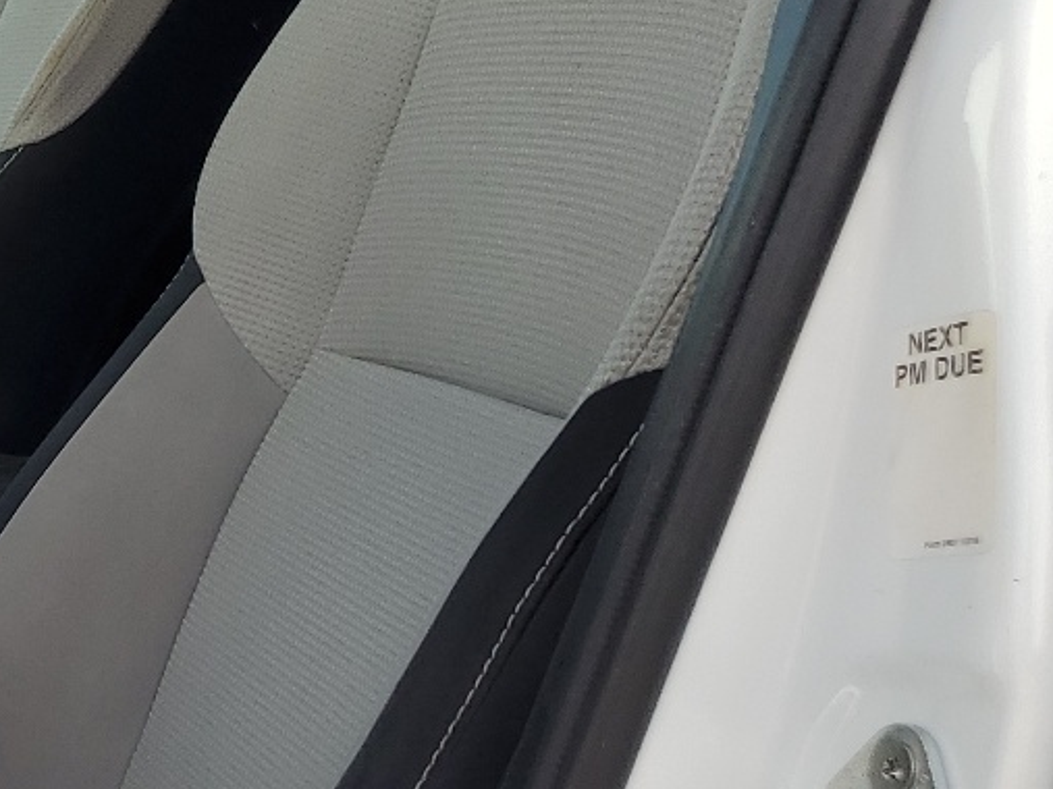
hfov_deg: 20.3
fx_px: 2494
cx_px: -550
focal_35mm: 82
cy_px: 540
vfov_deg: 17.9
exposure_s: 1/1000
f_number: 1.5
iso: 50
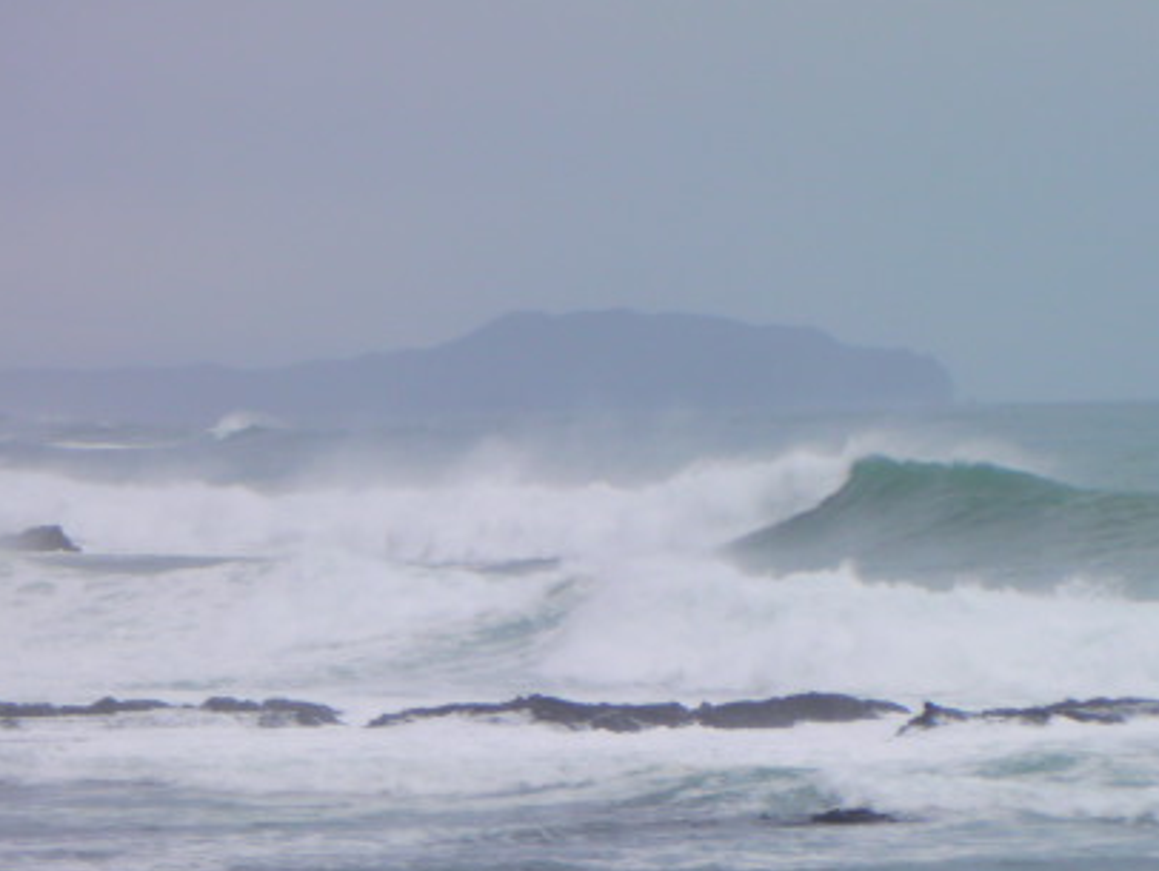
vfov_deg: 6.7
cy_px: 611
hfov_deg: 8.9
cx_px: 839
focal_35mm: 222
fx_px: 7437
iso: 50
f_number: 4.3
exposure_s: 1/274
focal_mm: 23.7
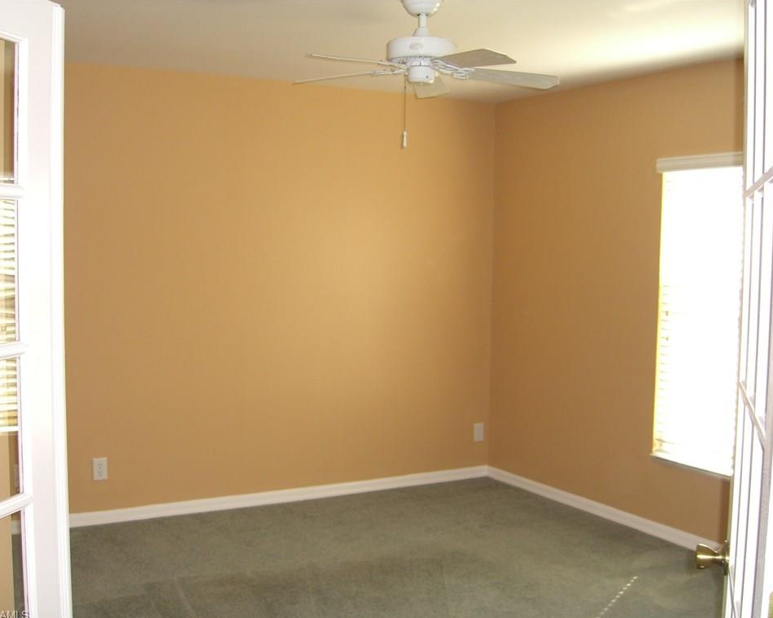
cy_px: 311
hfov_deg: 45.8
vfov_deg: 37.3
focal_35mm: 40
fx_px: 915
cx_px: 385
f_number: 2.8
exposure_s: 1/60
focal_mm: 7.9
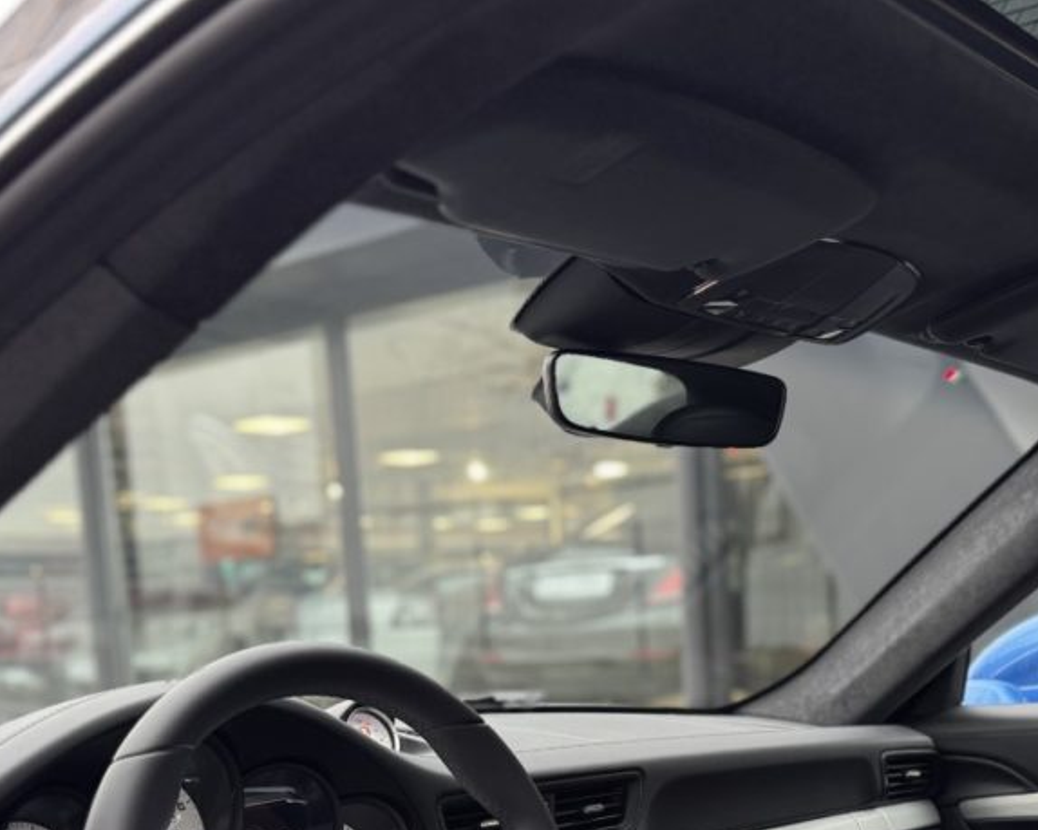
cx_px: 579
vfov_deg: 29.3
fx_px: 1505
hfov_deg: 38.0
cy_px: 783
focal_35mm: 49
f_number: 1.78
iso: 200
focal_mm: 6.76
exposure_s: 1/87
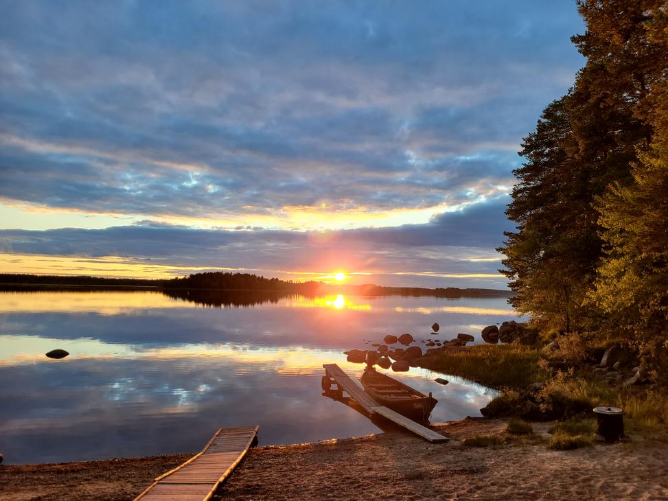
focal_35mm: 26
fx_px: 502
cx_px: 334
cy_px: 250
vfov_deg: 53.1
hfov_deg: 67.3
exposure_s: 1/262
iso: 40
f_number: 1.8
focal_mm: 5.4
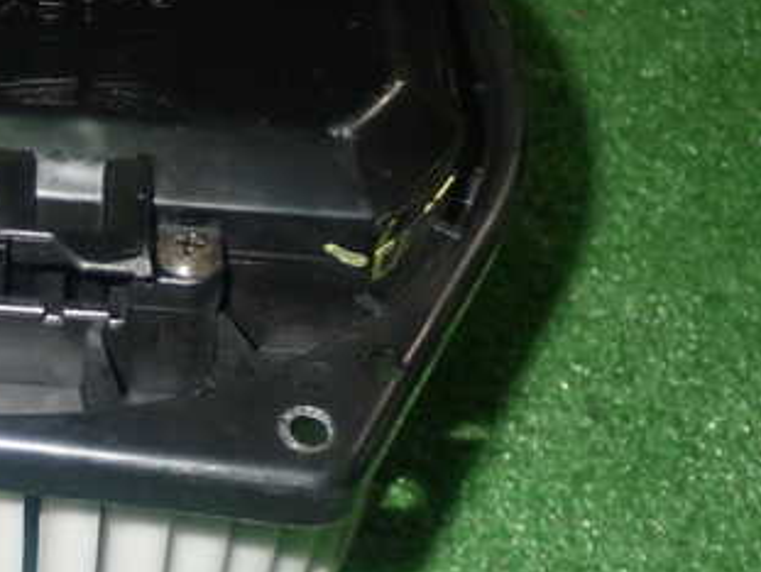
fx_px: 1739
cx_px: 29
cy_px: 266
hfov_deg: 23.8
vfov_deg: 18.7
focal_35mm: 79
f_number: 8
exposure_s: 1/40
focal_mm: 7.31
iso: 800
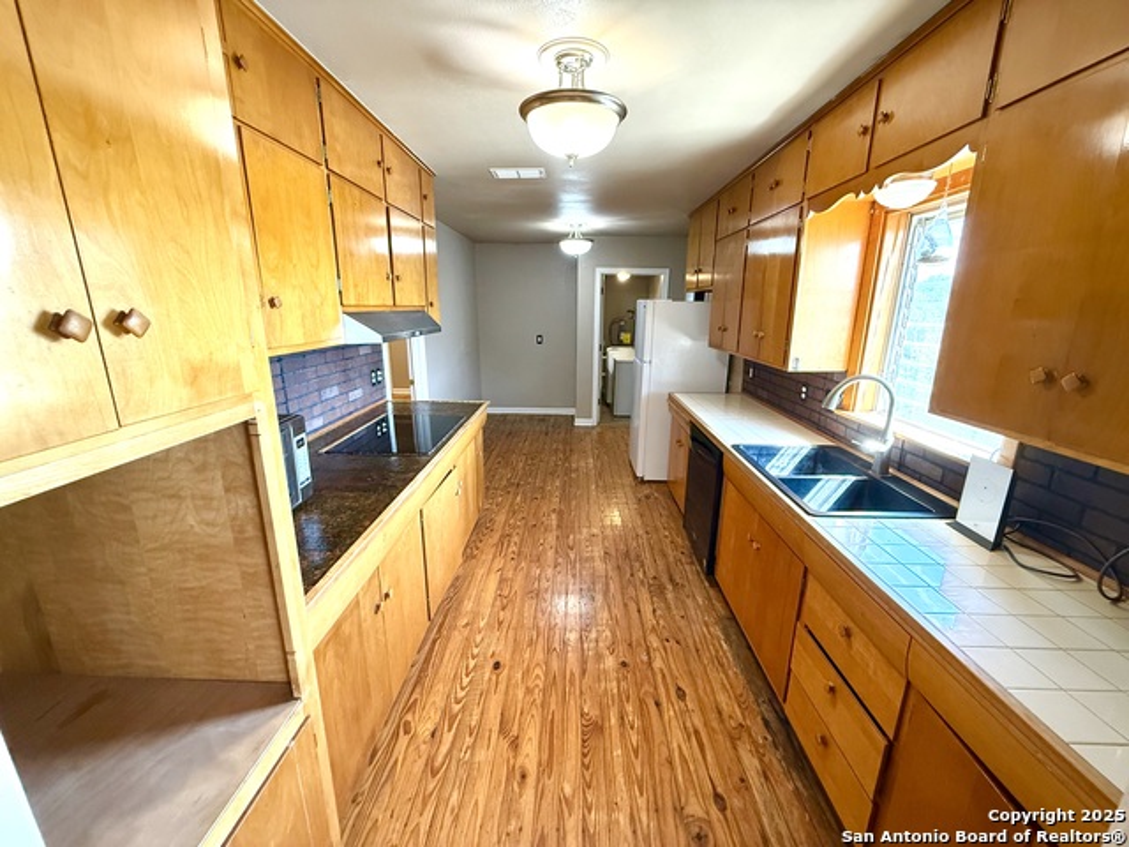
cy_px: 424
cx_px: 564
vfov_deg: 85.7
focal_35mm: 14
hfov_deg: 102.1
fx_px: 457
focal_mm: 2.22
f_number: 2.2
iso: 500
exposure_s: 1/120
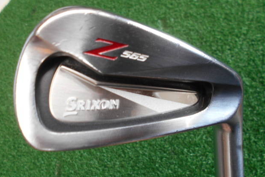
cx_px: 133
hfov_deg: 65.5
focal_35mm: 28
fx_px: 206
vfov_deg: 46.3
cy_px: 79
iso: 200
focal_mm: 4.6
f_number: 3.2
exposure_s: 1/30
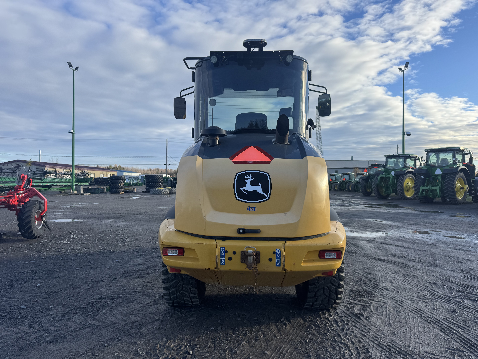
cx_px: 239
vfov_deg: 56.8
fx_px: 331
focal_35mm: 24
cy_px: 180
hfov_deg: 71.6
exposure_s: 1/2174
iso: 80
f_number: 1.78
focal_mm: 6.76
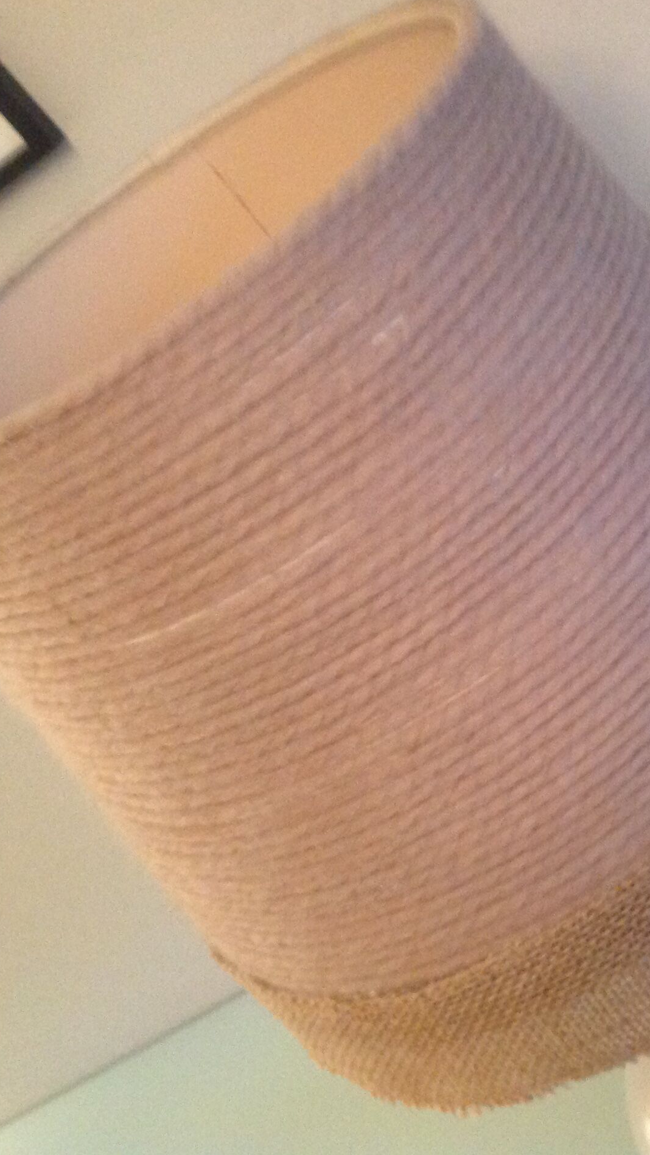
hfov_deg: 22.7
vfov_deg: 39.9
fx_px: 1593
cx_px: 546
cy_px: 567
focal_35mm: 52
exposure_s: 1/17
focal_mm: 4.28
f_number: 2.4
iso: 400
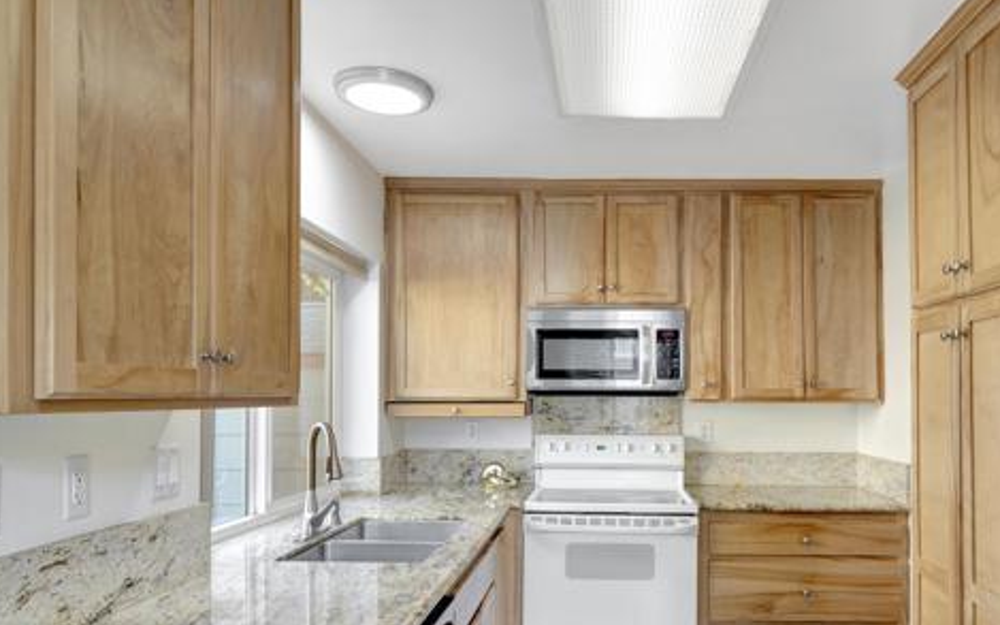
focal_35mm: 26
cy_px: 433
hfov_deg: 70.3
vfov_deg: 47.1
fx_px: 700
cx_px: 599
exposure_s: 1/6
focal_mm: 18.5
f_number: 8
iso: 200
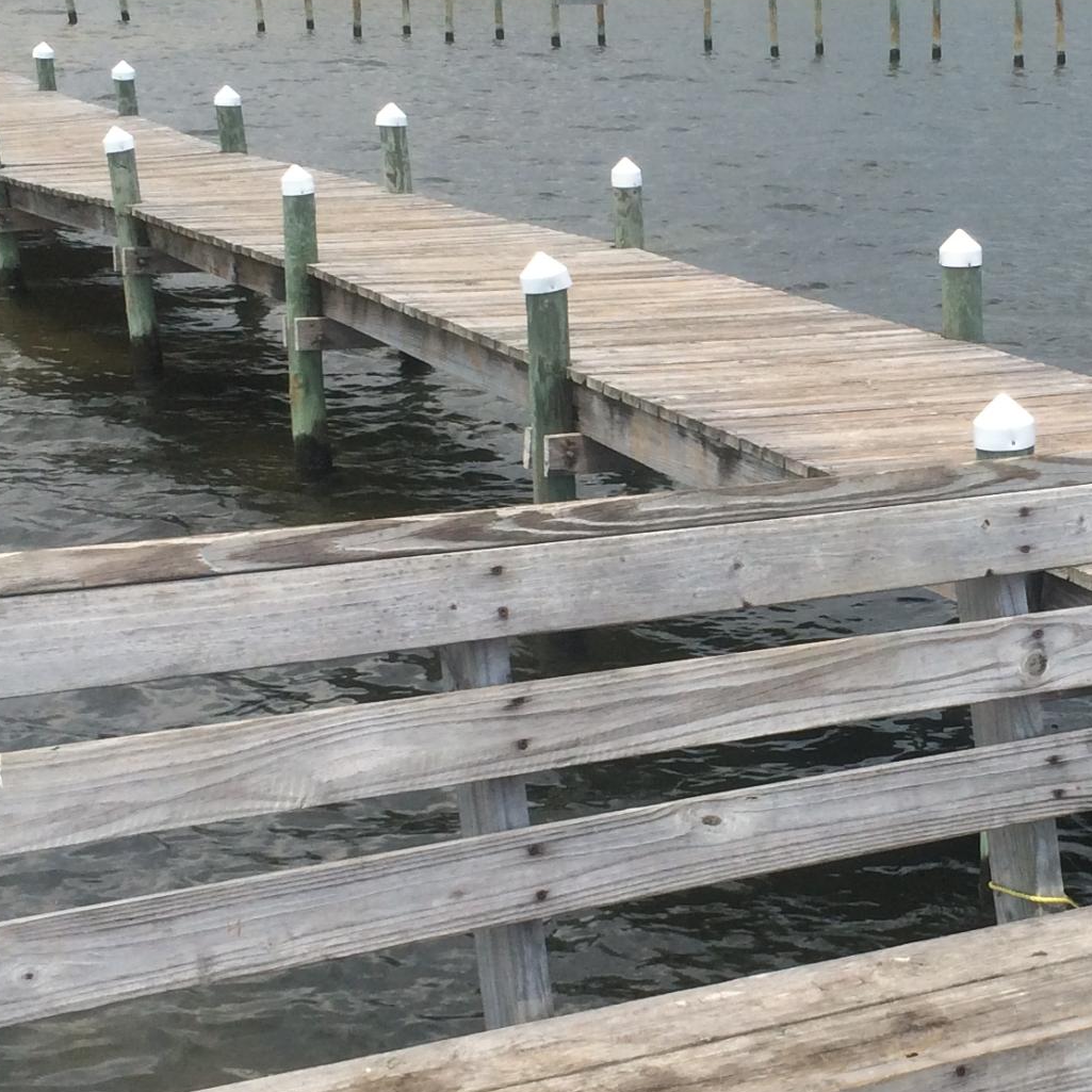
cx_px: 955
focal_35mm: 75
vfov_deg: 23.1
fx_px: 2677
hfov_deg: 22.6
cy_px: 592
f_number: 2.2
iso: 32
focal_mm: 4.15
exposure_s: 1/2160
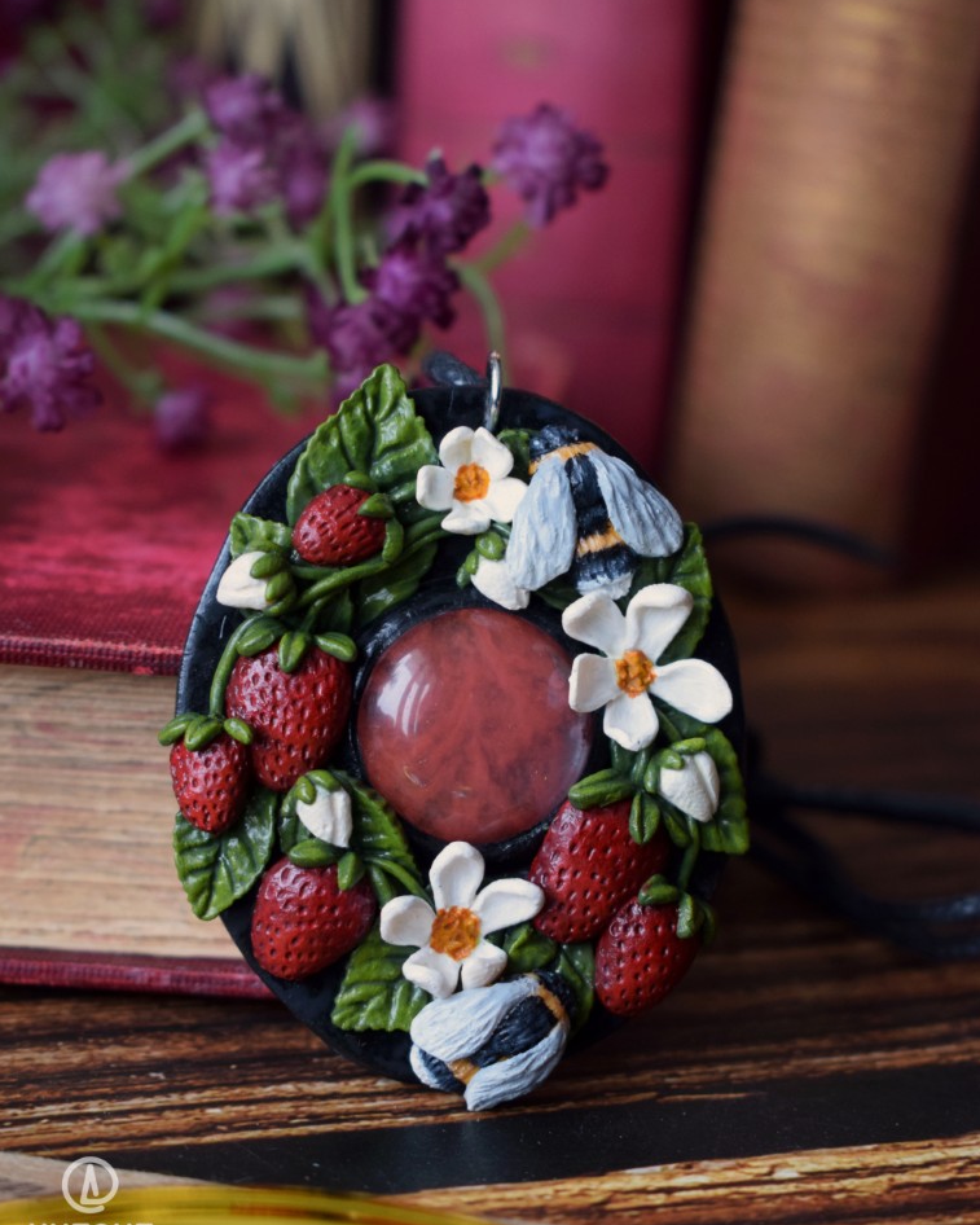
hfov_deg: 21.3
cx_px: 487
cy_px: 636
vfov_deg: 26.4
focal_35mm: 72
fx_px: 2610
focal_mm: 42
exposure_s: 1/60
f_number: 5
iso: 1000
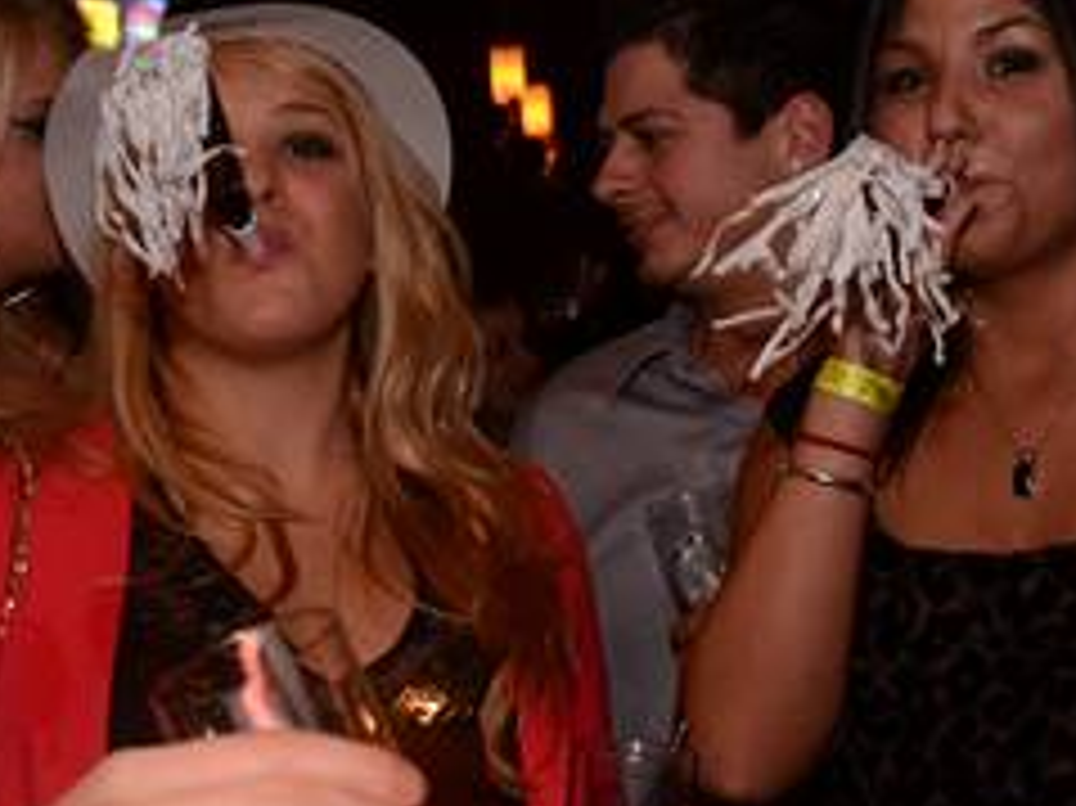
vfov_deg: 17.1
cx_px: 774
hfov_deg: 22.6
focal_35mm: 86
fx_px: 2672
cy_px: 311
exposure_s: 1/25
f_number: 4.5
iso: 1600
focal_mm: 26
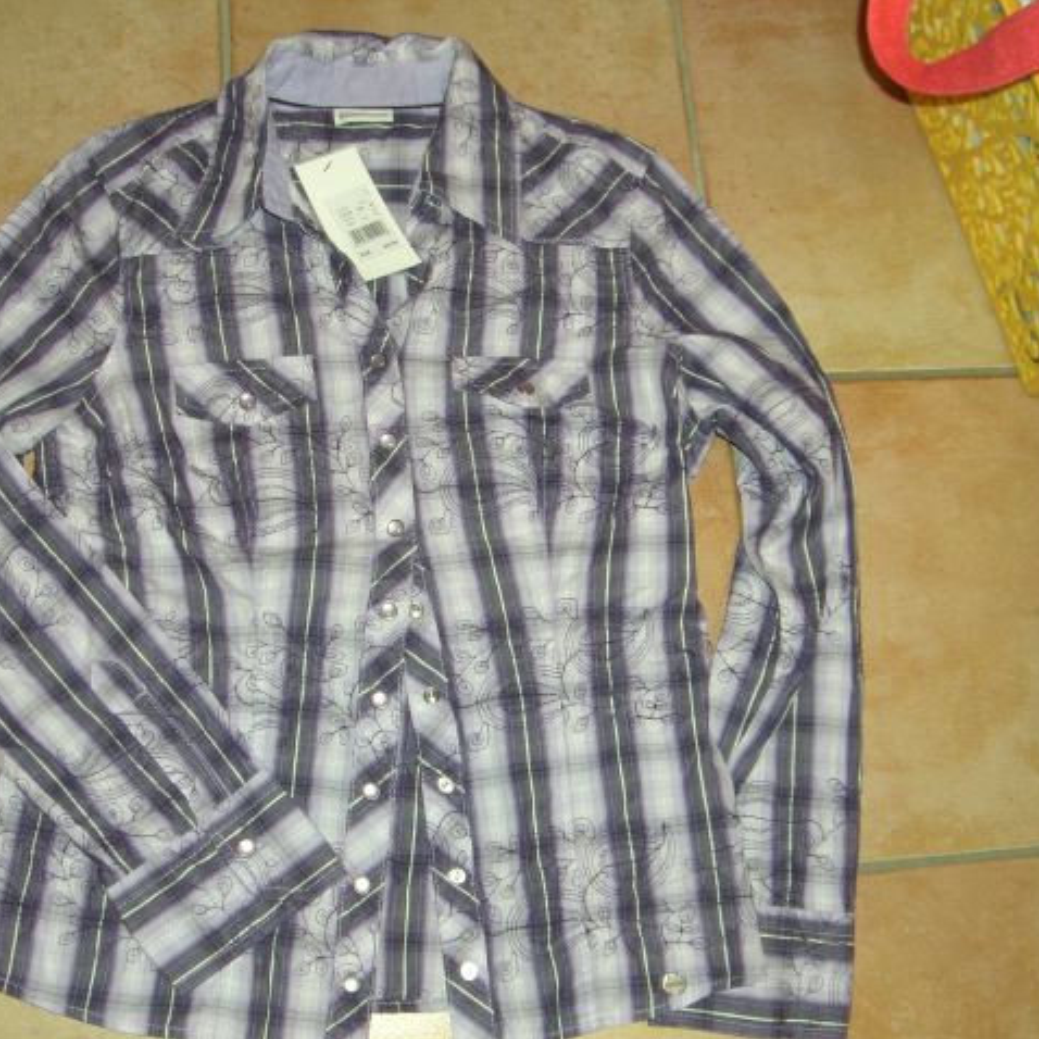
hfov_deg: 37.5
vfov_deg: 37.6
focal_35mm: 45
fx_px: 1528
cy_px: 520
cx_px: 474
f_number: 2.7
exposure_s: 1/60
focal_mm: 6.2
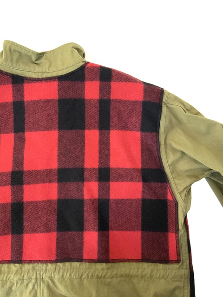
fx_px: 249
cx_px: 112
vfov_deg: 61.7
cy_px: 148
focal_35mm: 29
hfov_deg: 48.2
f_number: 1.8
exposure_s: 1/60
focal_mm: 3
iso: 64
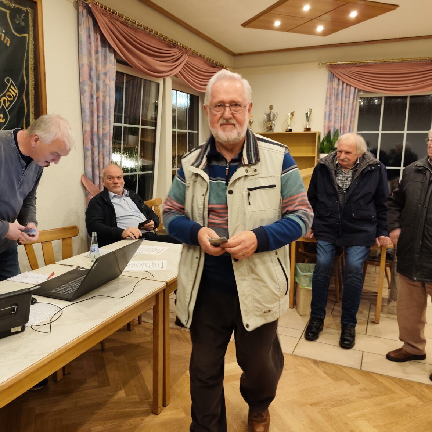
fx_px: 395
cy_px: 219
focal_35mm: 28
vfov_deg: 57.3
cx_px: 191
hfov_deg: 57.2
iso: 800
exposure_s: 1/33.3
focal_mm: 6.19
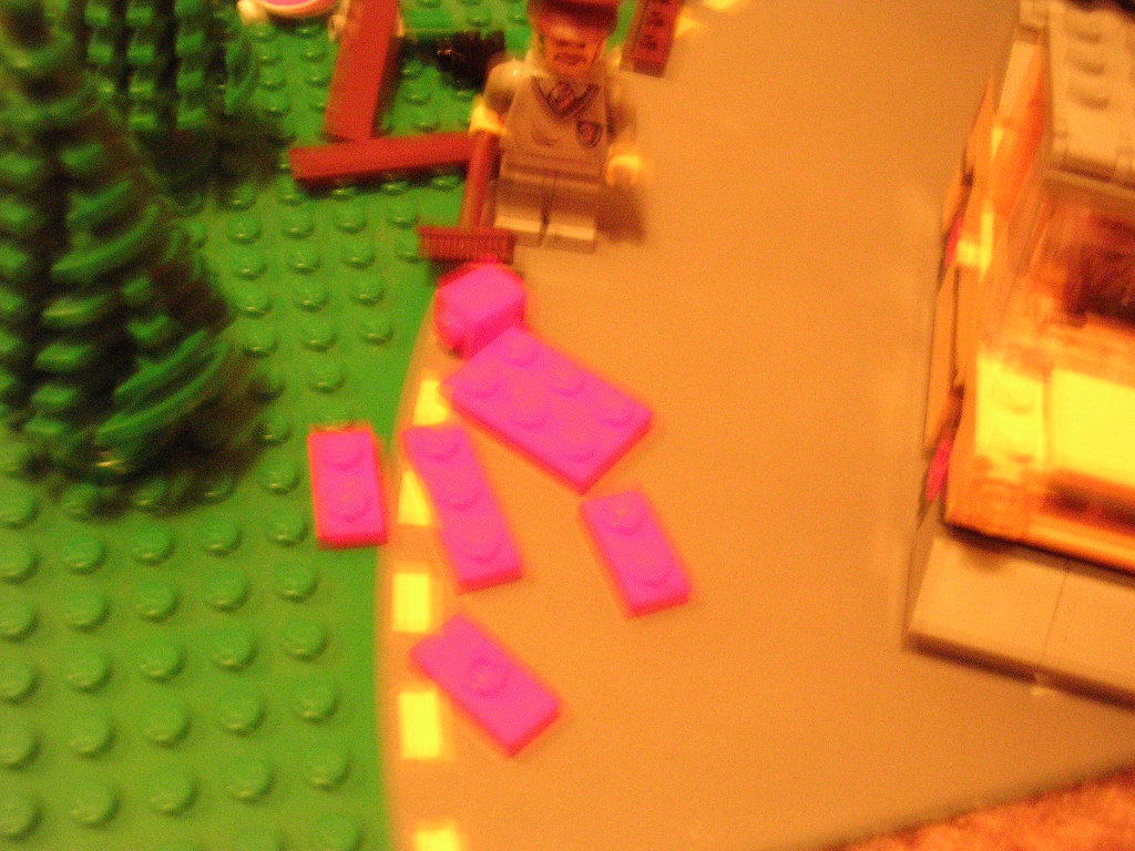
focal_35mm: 38
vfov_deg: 37.7
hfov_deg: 49.0
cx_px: 568
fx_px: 1246
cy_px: 426
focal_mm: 5.8
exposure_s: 1/2.6
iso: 200
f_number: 2.8
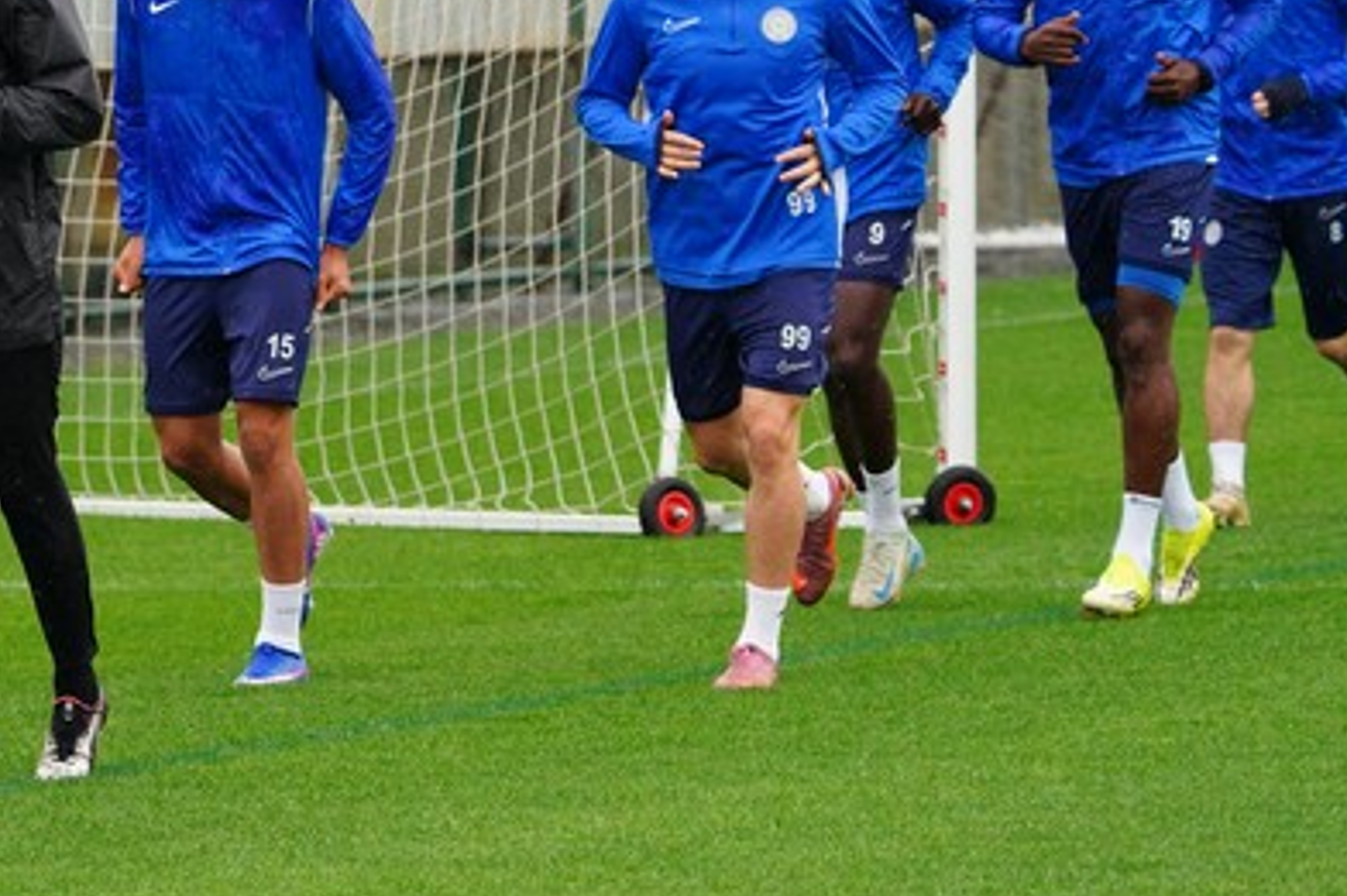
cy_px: 300
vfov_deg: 3.6
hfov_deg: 5.4
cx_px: 113
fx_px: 14137
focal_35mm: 378
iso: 2000
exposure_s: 1/2000
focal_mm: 200
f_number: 5.6
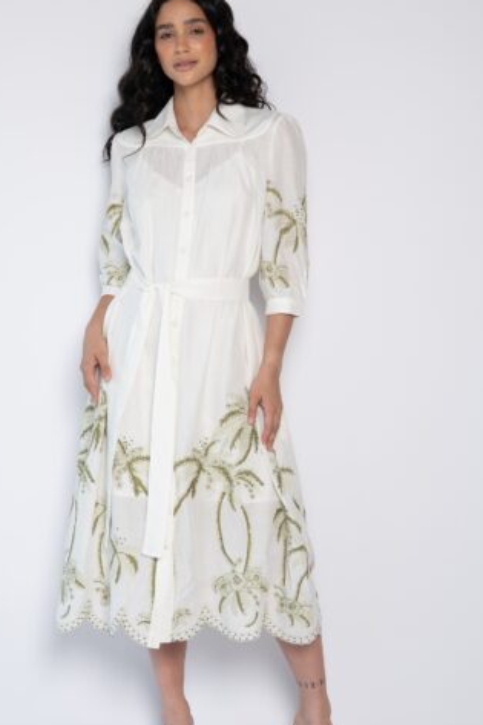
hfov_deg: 22.2
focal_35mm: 61
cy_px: 387
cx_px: 210
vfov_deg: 32.9
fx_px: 1228
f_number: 4.5
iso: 200
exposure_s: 1/125
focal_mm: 48
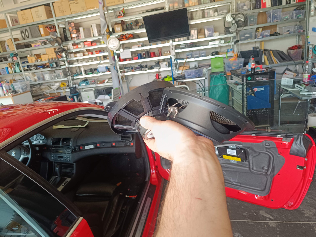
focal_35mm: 24
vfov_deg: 56.8
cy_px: 118
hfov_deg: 71.6
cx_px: 158
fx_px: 219
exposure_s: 1/101
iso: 414
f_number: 1.88
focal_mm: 5.59
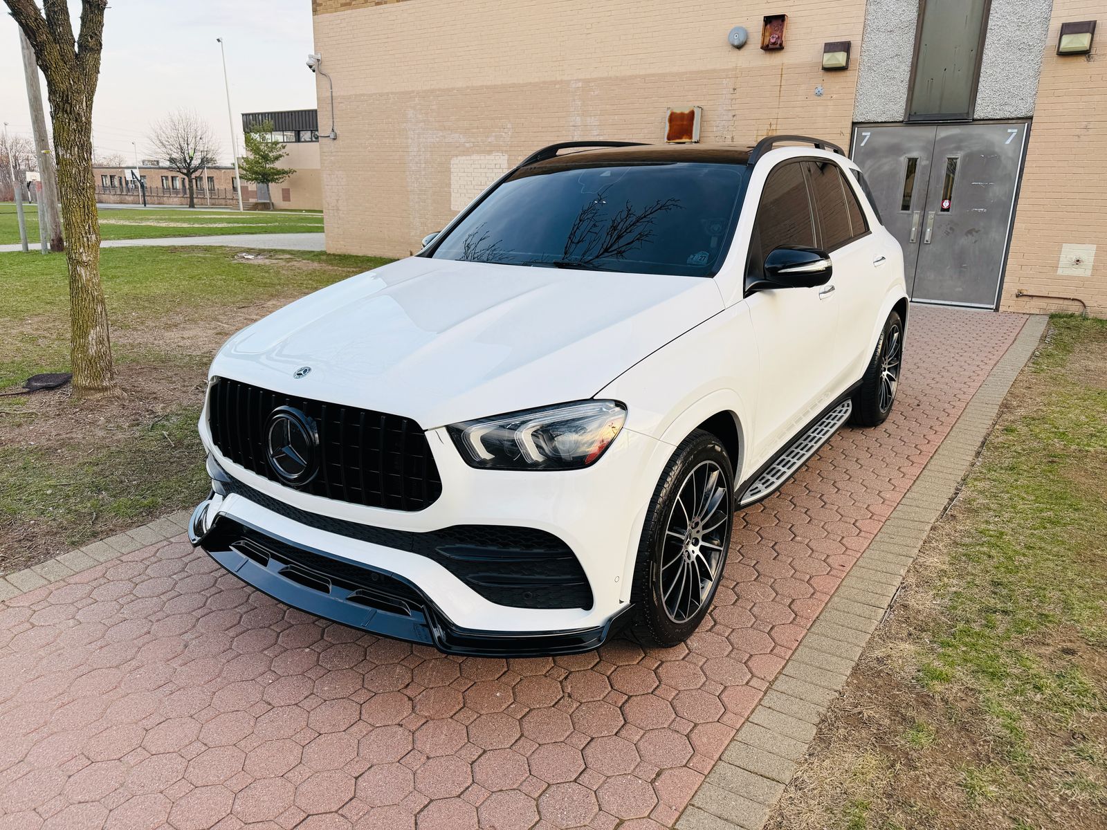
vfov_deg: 56.8
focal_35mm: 24
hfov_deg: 71.6
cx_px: 554
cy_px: 415
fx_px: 768
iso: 80
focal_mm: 6.76
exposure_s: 1/643
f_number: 1.78
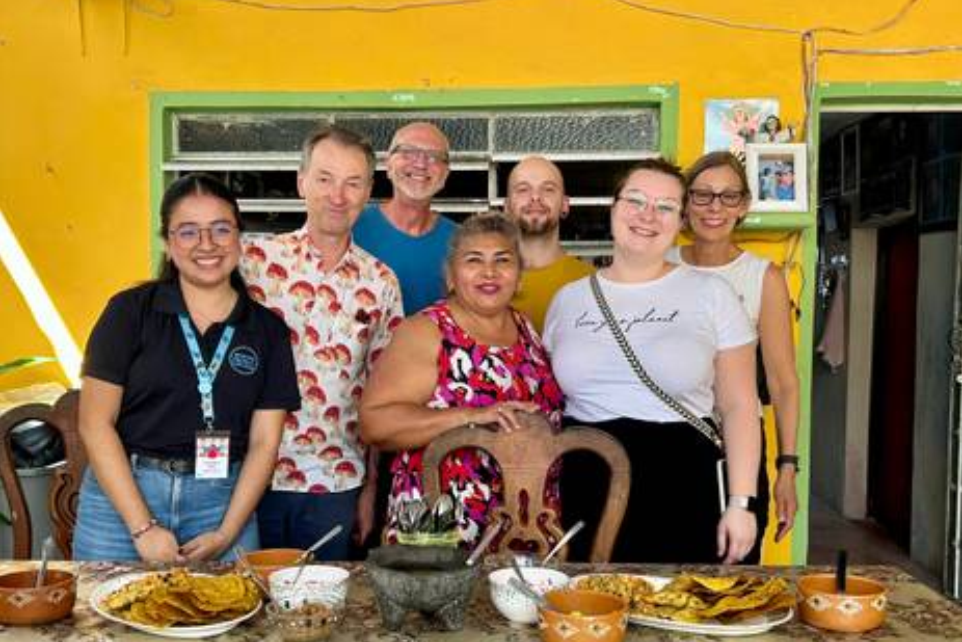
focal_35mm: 28
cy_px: 319
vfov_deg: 46.4
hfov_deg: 65.4
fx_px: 748
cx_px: 497
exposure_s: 1/121
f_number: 1.5
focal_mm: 5.7
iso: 40
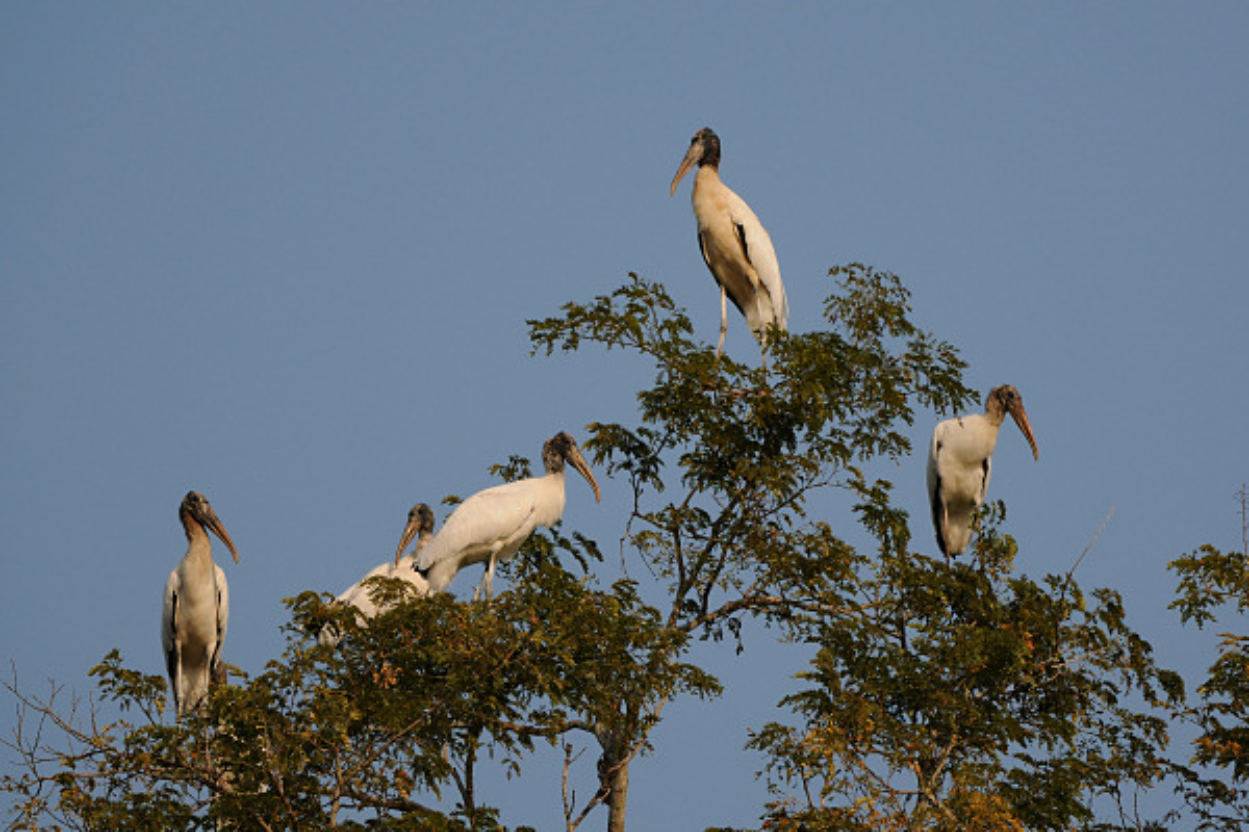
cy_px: 416
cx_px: 624
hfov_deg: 5.7
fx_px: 12489
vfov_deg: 3.8
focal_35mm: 360
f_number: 4
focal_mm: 240
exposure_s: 1/2000
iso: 200
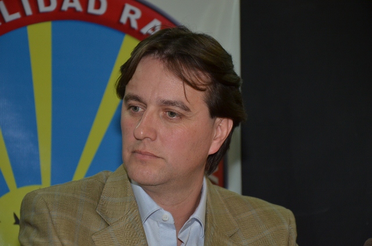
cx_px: 186
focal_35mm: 112
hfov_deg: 18.2
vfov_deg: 12.1
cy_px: 123
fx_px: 1160
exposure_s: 1/60
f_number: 5.3
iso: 800
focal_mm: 75
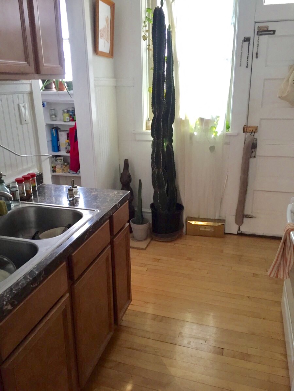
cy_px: 196
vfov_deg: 61.7
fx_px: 328
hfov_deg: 48.2
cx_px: 147
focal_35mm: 29
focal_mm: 4.15
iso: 100
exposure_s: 1/30
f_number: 2.2
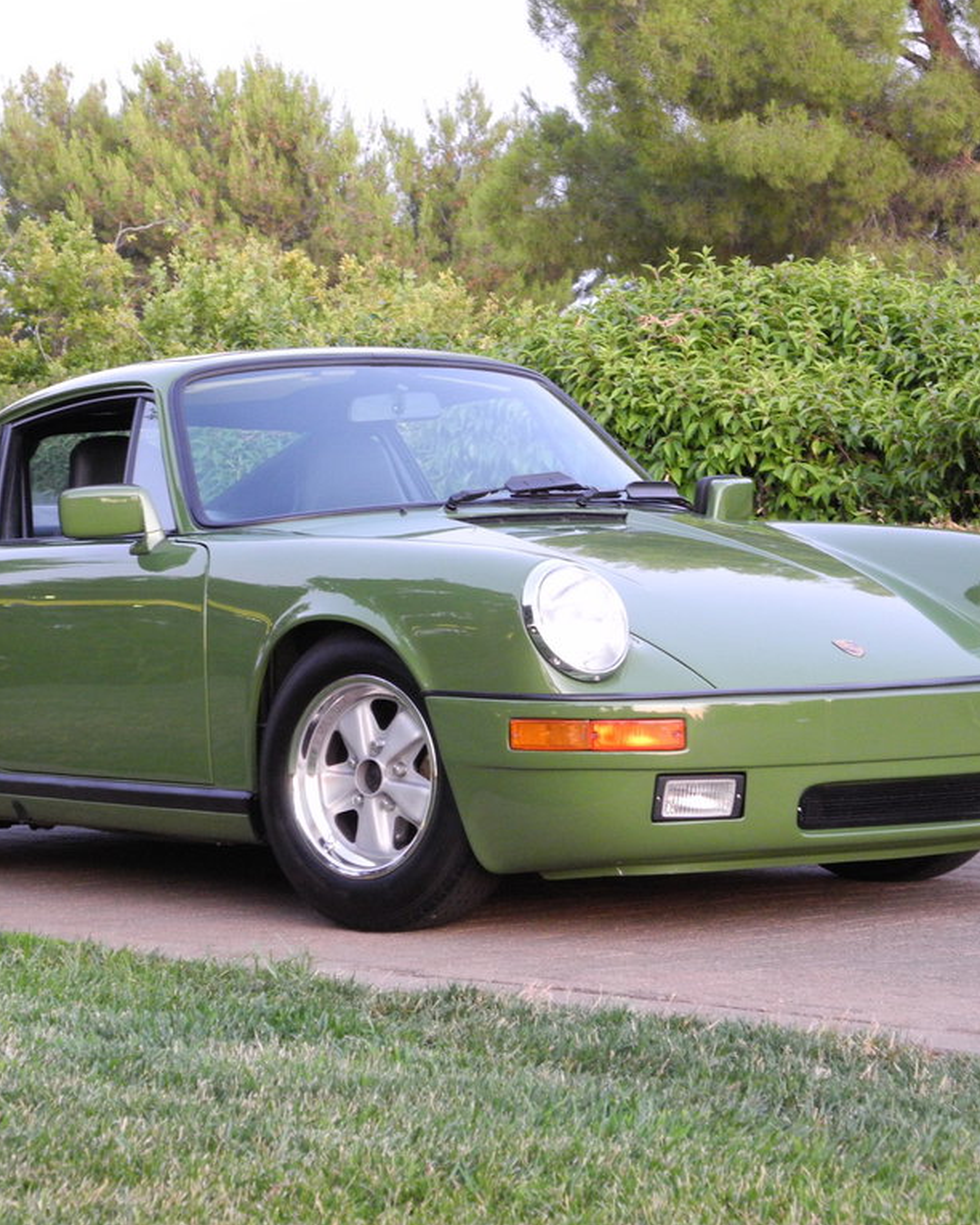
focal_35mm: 111
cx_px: 472
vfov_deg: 17.3
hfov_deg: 13.9
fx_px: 4024
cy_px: 612
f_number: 4
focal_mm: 18.1
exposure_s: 1/3.8
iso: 400
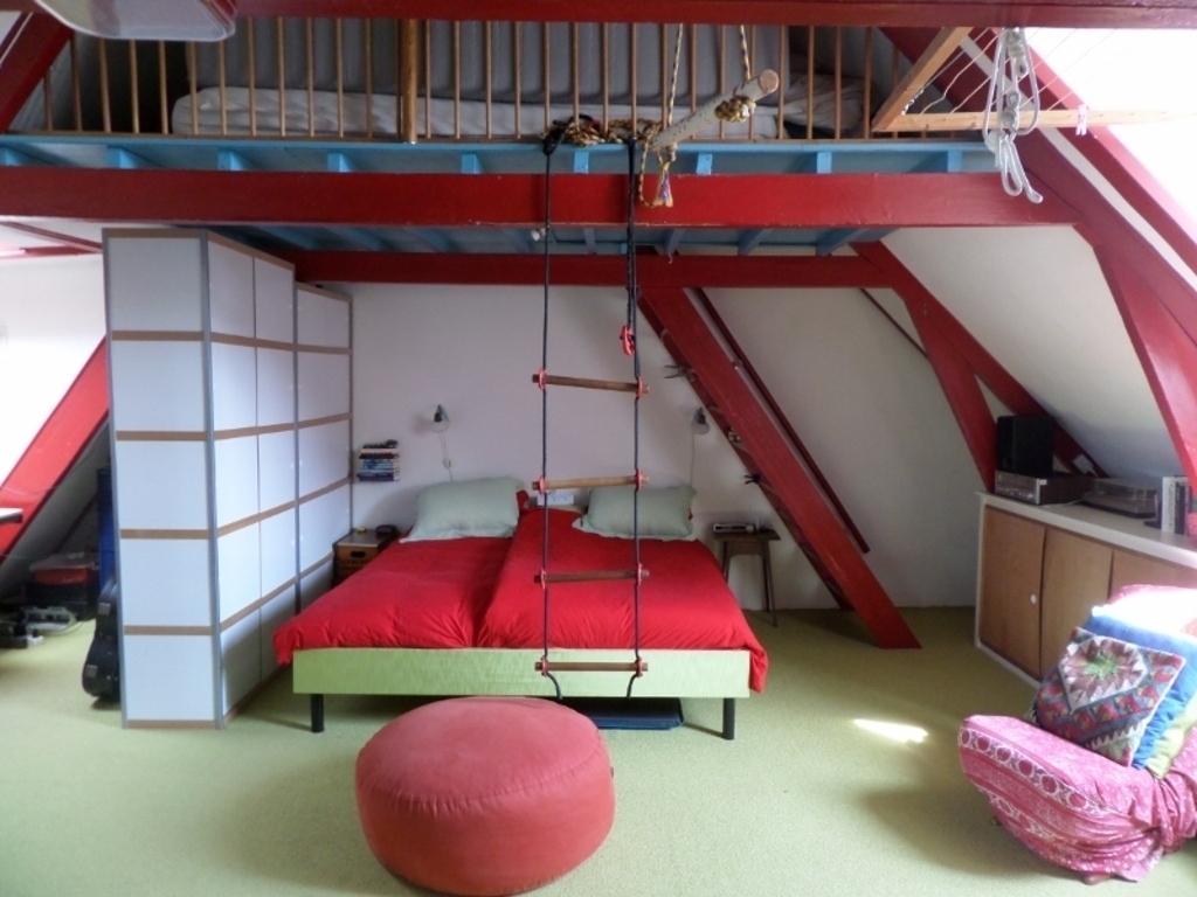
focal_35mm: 24
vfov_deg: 56.8
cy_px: 448
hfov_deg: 71.6
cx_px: 598
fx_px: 830
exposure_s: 1/20
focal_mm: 4.3
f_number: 3.1
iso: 200
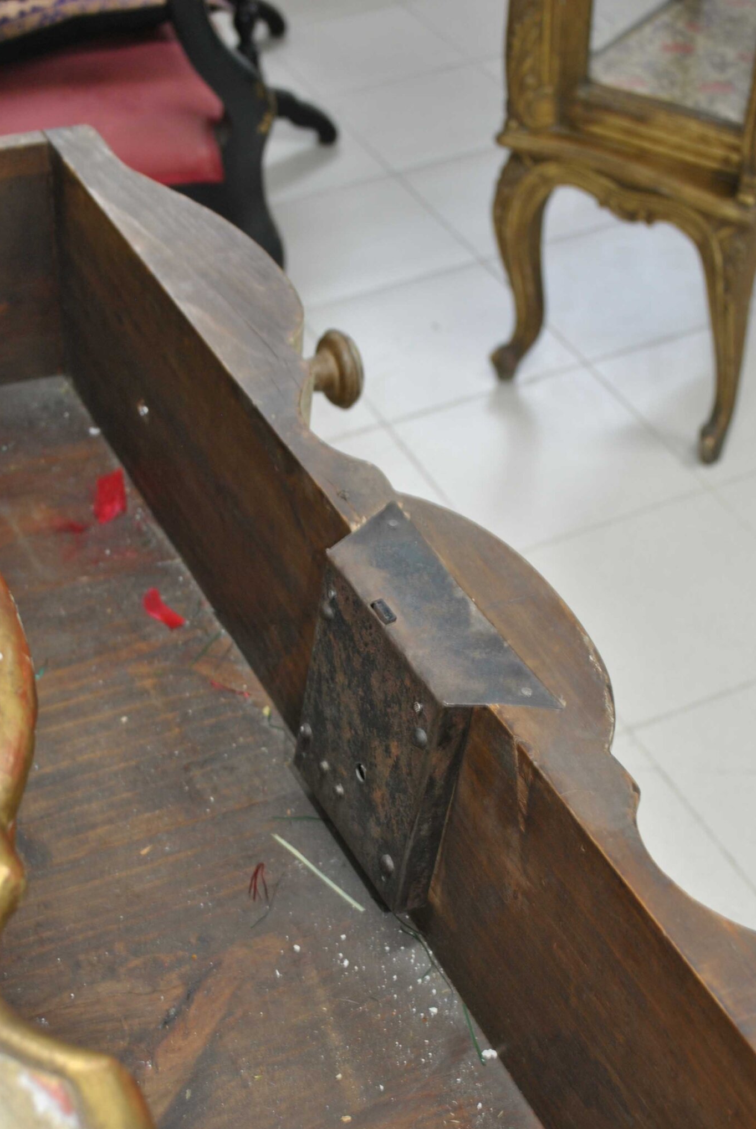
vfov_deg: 40.0
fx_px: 1539
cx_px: 361
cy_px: 700
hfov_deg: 27.6
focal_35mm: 49
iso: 200
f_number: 4.2
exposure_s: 1/6
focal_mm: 26
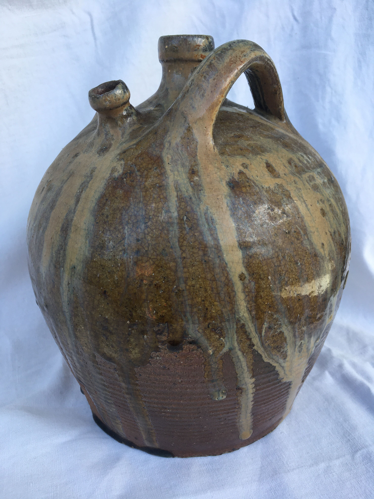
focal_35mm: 29
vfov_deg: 61.7
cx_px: 187
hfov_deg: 48.2
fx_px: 418
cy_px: 250
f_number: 2.2
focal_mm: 4.15
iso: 25
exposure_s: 1/224
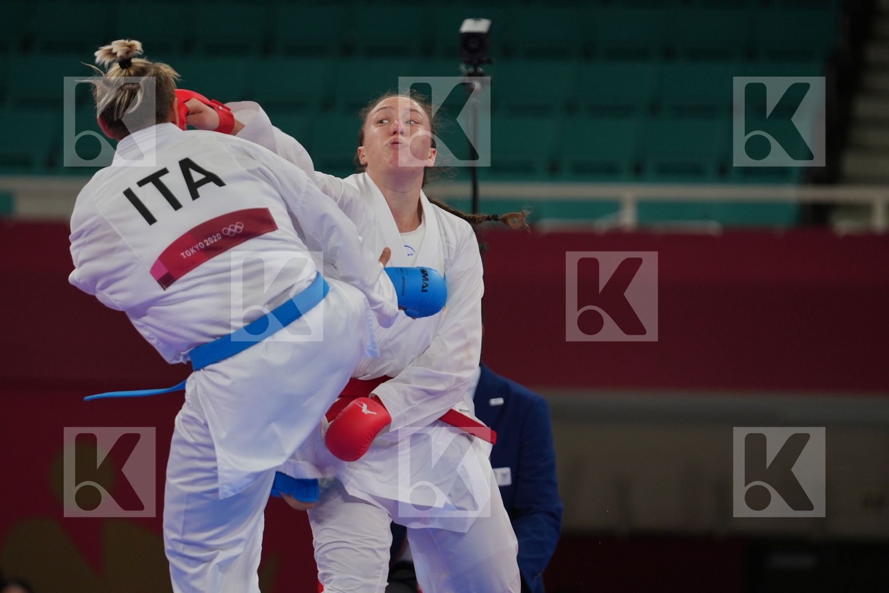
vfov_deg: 4.6
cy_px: 296
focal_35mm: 300
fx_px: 7408
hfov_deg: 6.9
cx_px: 444
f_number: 2.8
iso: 400
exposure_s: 1/1000
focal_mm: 200
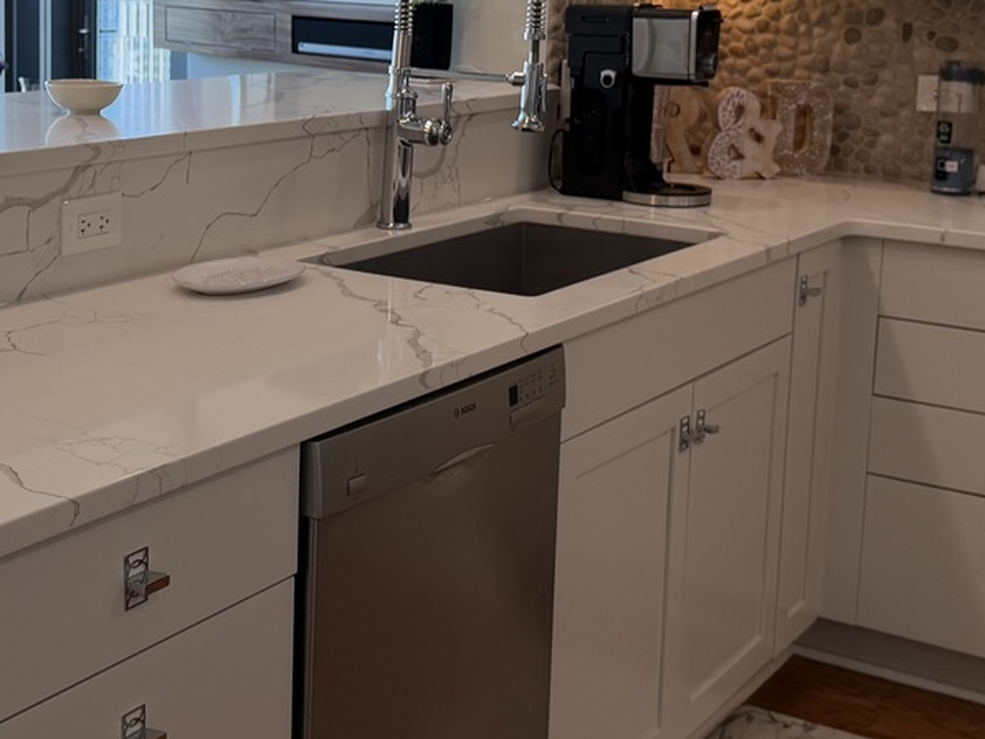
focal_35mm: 58
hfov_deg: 32.7
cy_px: 179
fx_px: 1650
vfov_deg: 24.9
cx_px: 273
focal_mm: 6.76
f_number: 1.78
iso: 80
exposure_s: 1/215
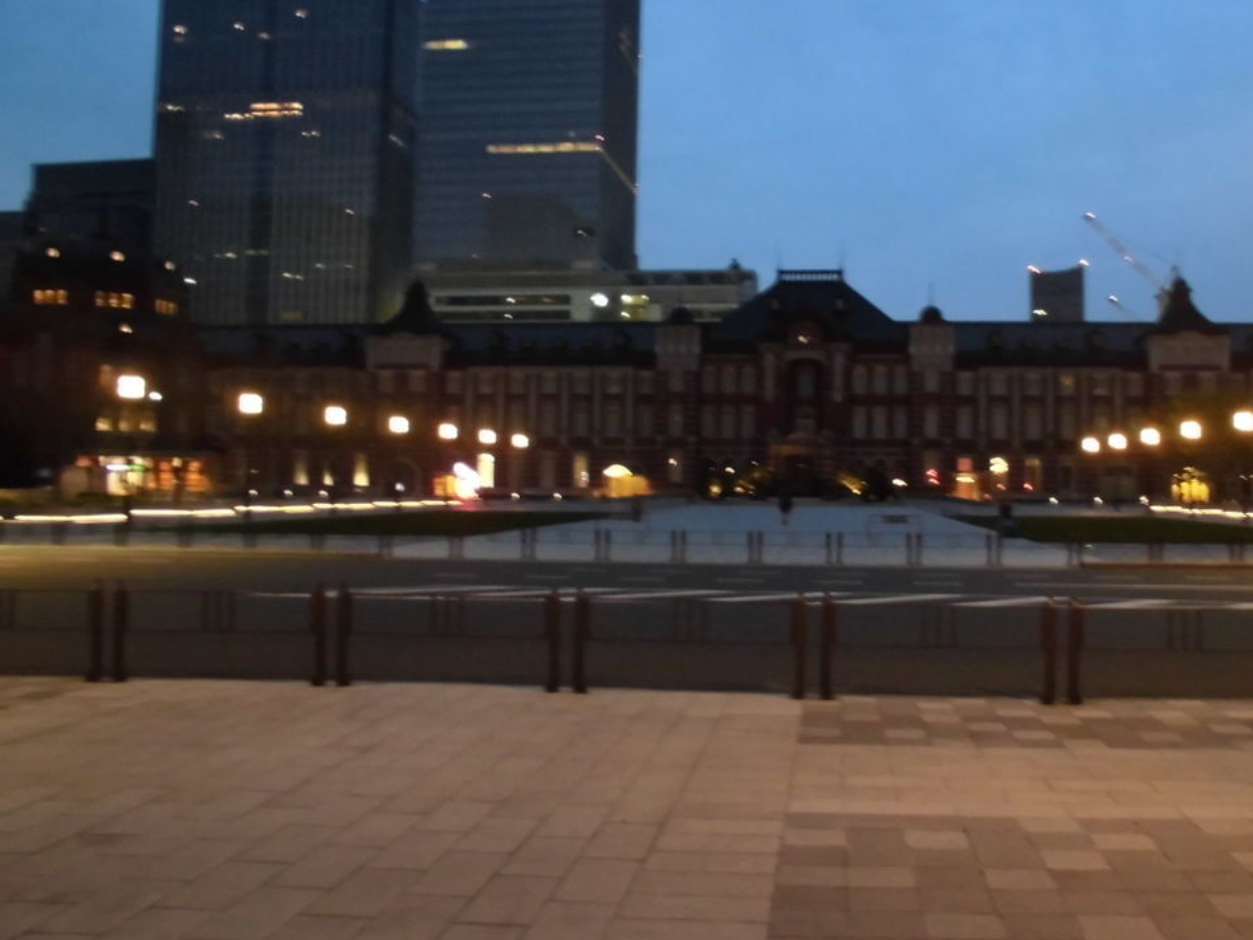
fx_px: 1195
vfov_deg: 42.9
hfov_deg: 54.7
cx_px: 790
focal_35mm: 33
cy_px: 430
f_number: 3.5
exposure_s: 1/2
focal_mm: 4.6
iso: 400
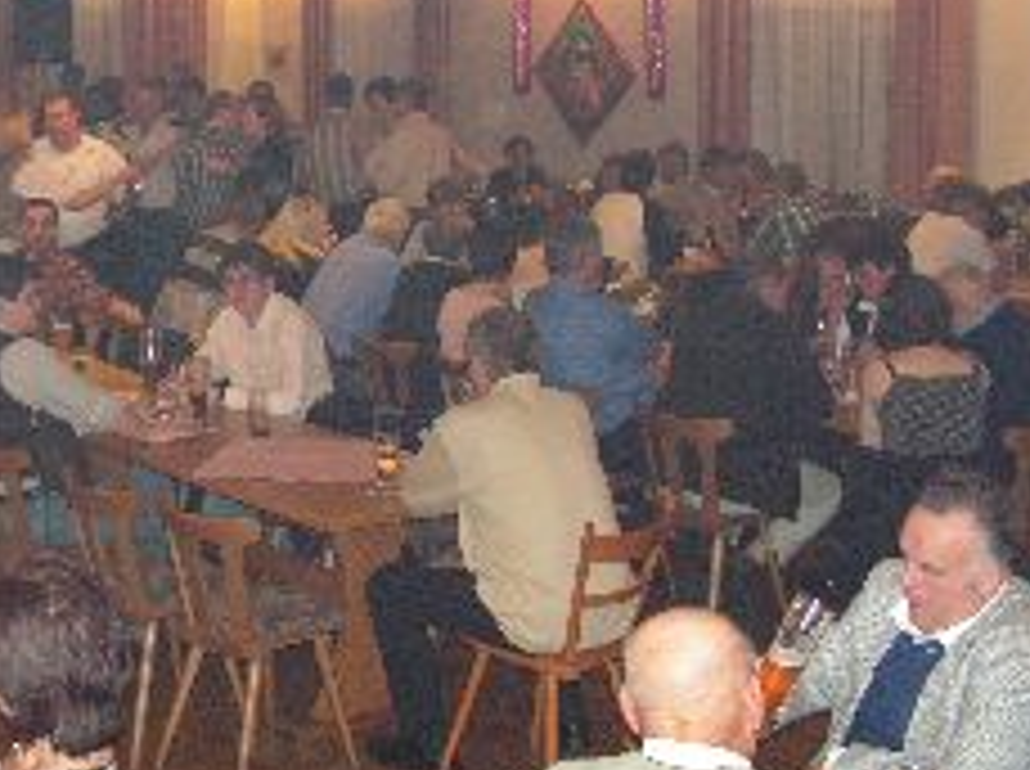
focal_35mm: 63
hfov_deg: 30.0
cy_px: 212
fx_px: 1872
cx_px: 207
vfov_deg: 23.0
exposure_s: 1/40
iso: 160
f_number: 3.2
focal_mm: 6
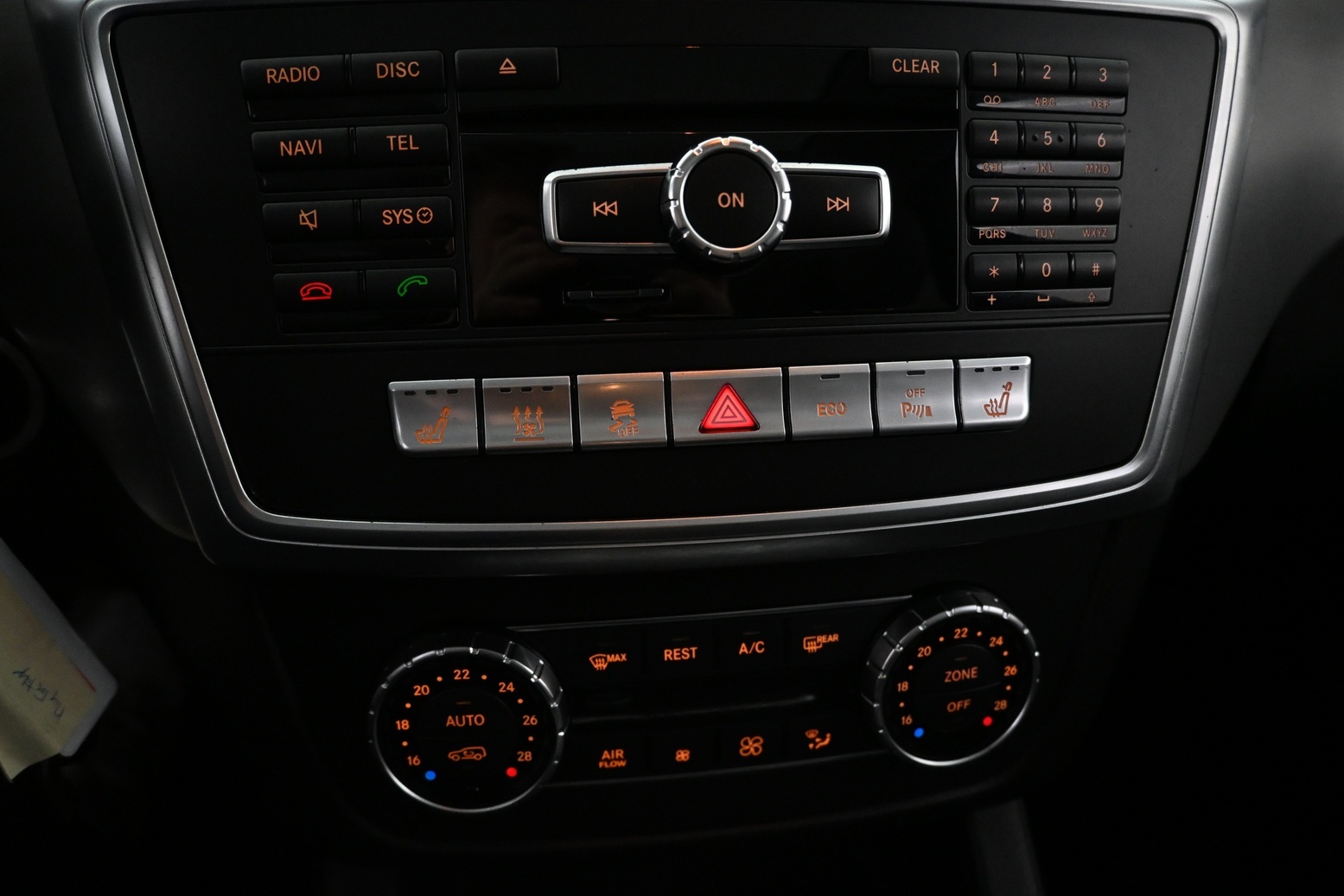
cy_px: 448
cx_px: 672
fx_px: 933
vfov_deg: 51.3
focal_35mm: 25
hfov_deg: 71.5
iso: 3200
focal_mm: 16
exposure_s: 1/100
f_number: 3.5
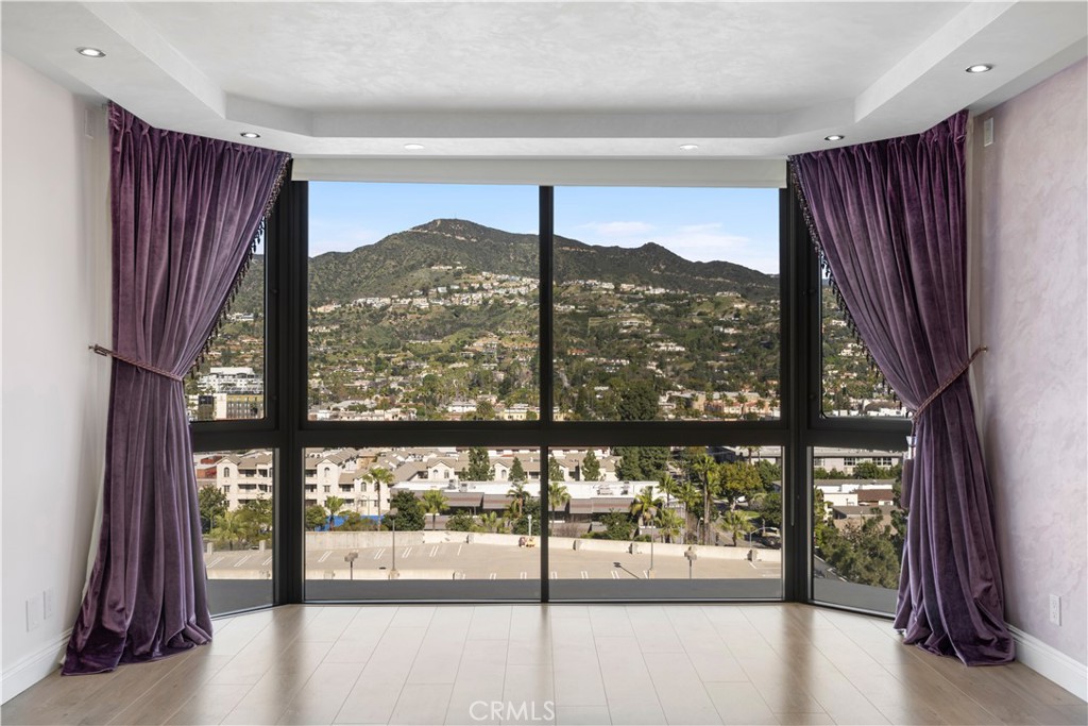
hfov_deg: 61.9
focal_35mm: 30
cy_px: 363
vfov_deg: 43.6
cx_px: 544
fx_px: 907
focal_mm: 30
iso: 125
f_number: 8
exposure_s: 1/25
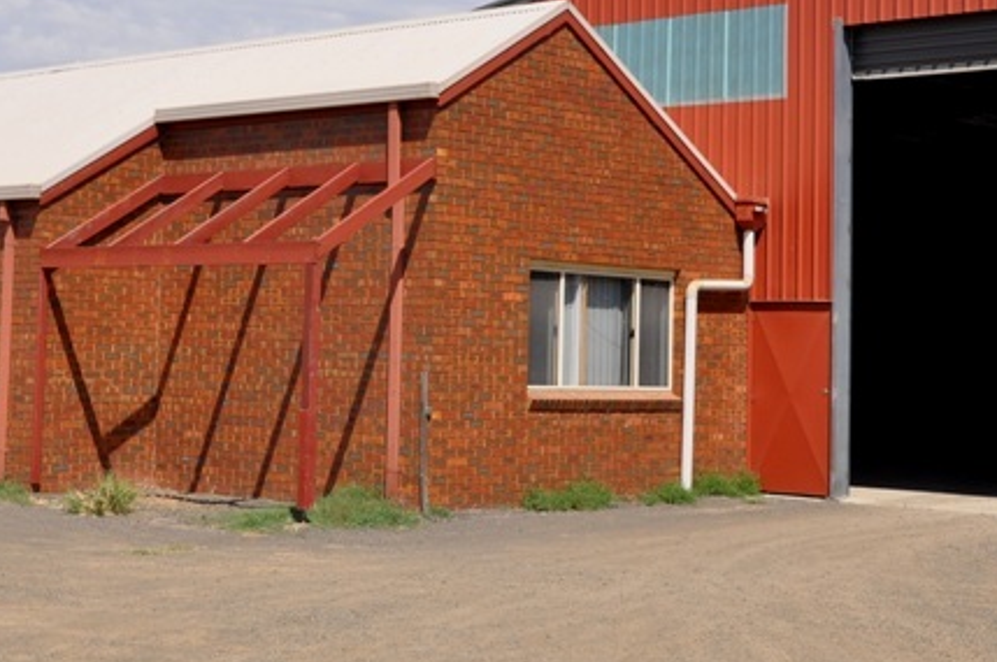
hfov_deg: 28.9
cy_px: 185
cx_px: 435
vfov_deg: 19.3
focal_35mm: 70
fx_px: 1935
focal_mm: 25
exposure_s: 1/400
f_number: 10
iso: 200
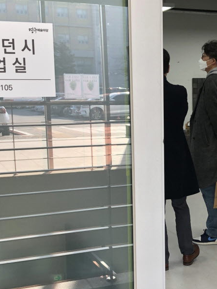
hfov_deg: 23.8
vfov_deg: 31.5
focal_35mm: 61
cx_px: 156
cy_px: 181
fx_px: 510
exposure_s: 1/120
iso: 40
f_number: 1.8
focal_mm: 3.99
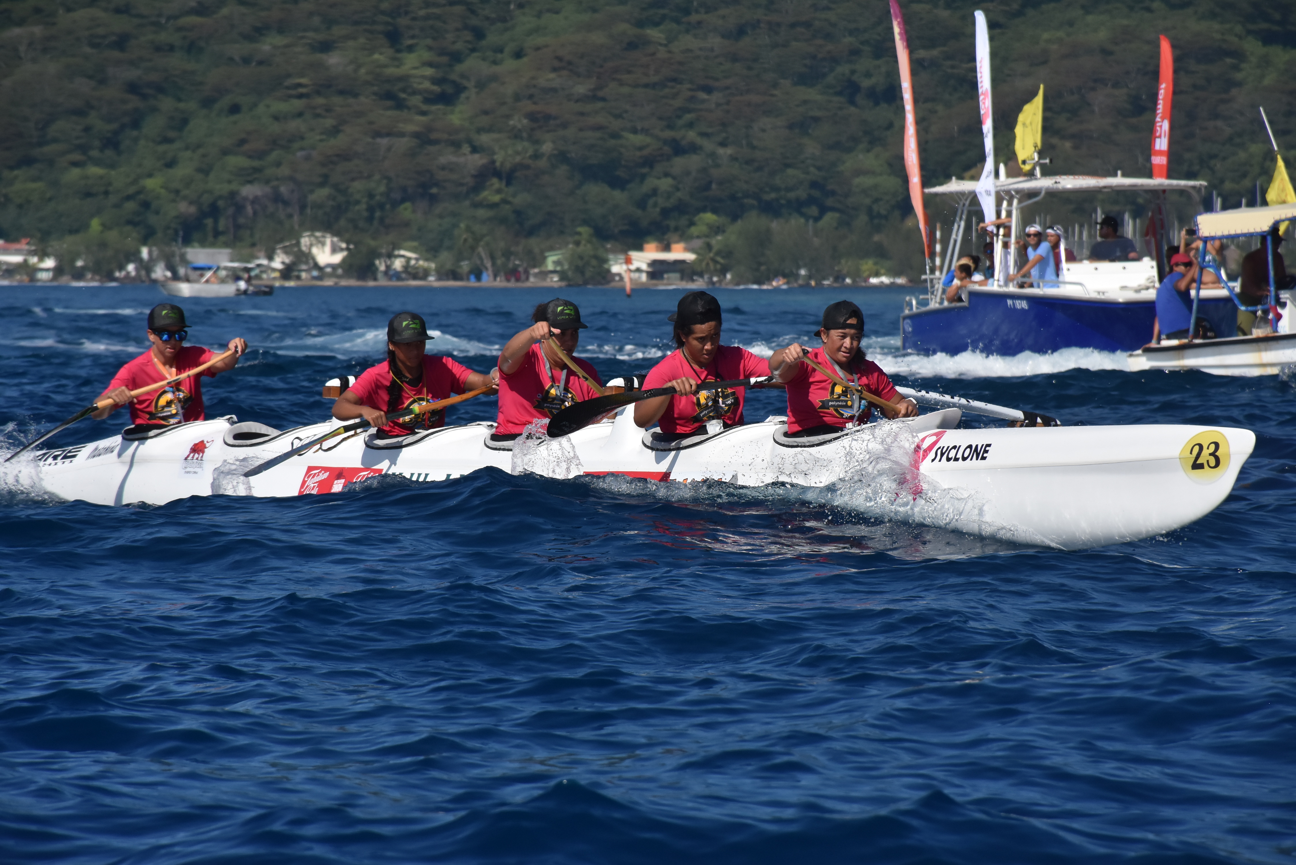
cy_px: 432
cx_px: 648
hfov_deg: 9.8
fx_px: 7561
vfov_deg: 6.5
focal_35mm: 210
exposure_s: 1/4000
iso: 640
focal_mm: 140
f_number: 8
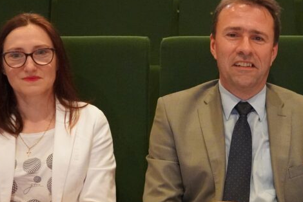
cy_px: 128
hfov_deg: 26.5
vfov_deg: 18.2
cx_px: 240
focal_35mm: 75
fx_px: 632
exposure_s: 1/60
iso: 6400
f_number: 4
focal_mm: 23
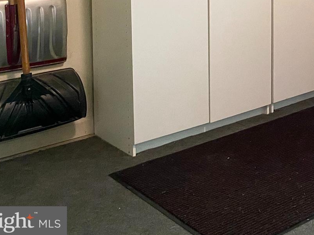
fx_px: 599
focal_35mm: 66
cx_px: 368
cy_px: -60
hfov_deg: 26.4
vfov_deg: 20.5
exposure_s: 1/30
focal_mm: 4.25
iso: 500
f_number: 1.8
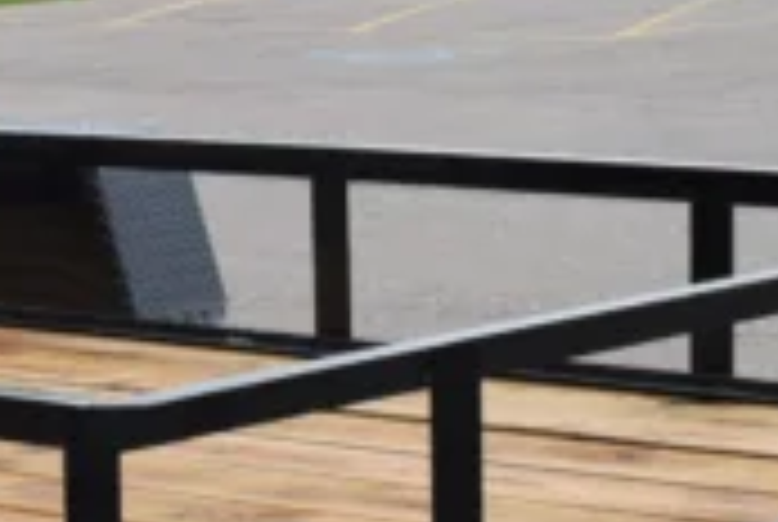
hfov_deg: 11.7
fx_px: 3752
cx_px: -13
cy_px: 344
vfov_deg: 7.9
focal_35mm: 173
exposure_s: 1/250
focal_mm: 25
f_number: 8
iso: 250
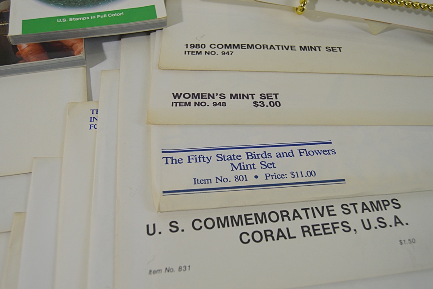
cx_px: 219
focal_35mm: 34
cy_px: 144
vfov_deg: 38.9
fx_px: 409
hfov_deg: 55.8
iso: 400
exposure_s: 1/80
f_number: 4.5
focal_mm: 22
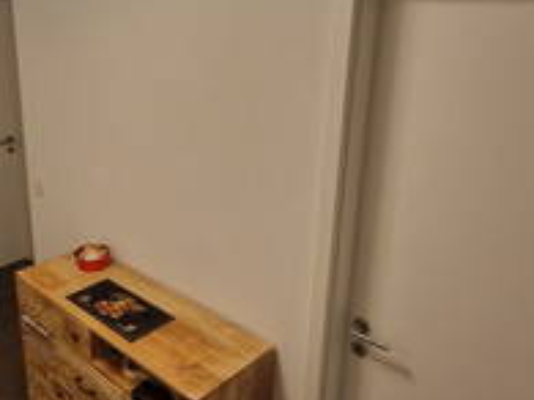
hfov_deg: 69.9
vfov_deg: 56.4
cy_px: 164
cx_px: 186
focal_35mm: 24
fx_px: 370
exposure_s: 1/33
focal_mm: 2.2
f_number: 2.2
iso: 320
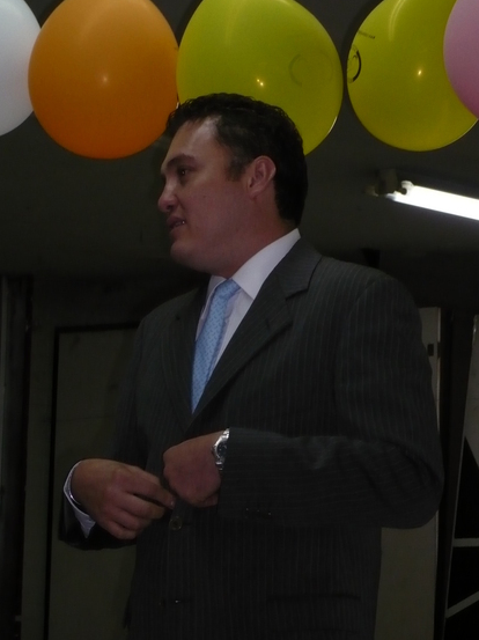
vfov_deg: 17.3
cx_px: 256
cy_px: 314
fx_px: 2106
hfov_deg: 13.0
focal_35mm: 114
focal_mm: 17.4
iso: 250
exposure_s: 1/30
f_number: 5
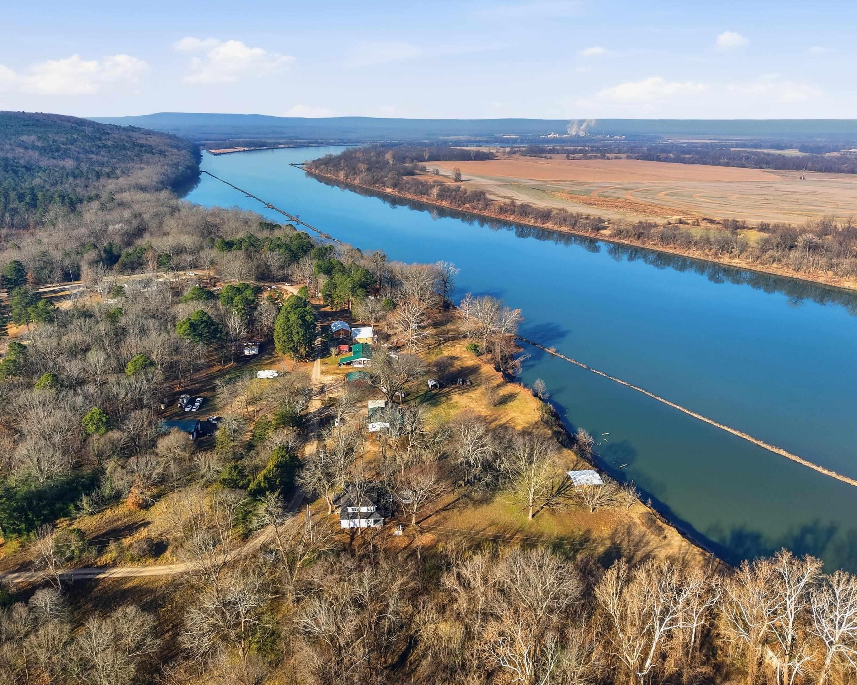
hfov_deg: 66.0
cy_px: 331
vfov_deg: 54.9
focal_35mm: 26
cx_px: 434
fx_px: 659
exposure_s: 1/4000
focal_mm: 8.7
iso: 210
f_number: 1.8
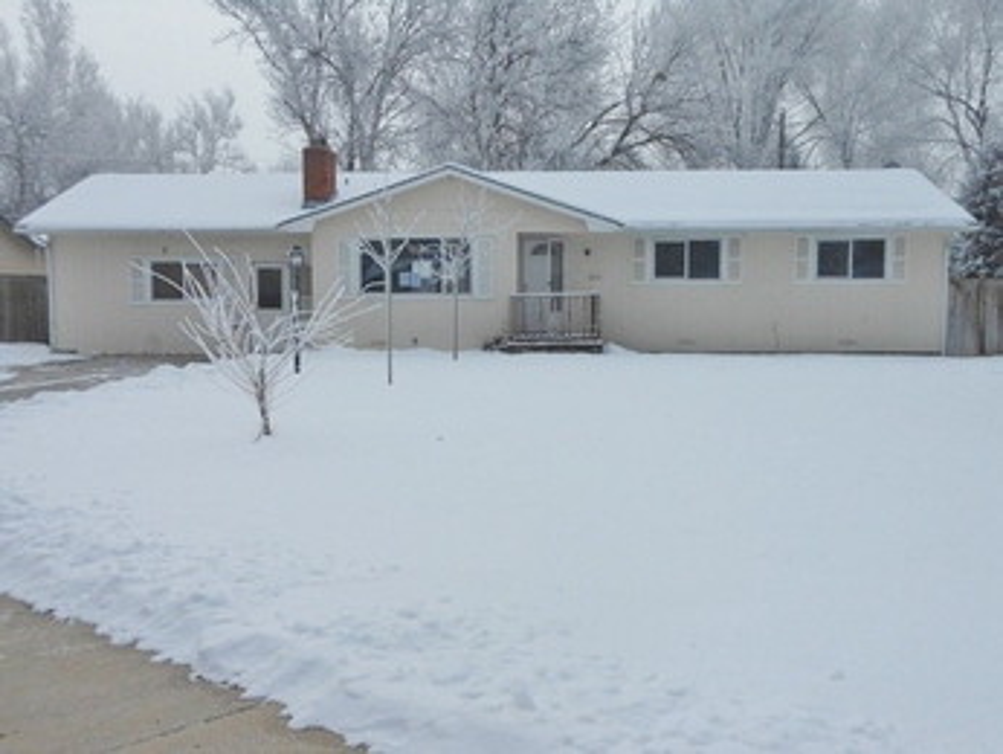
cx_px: 502
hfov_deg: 43.8
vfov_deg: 33.6
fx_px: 1247
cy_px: 377
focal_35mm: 43
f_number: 3.8
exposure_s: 1/1500
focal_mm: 7.7
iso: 80
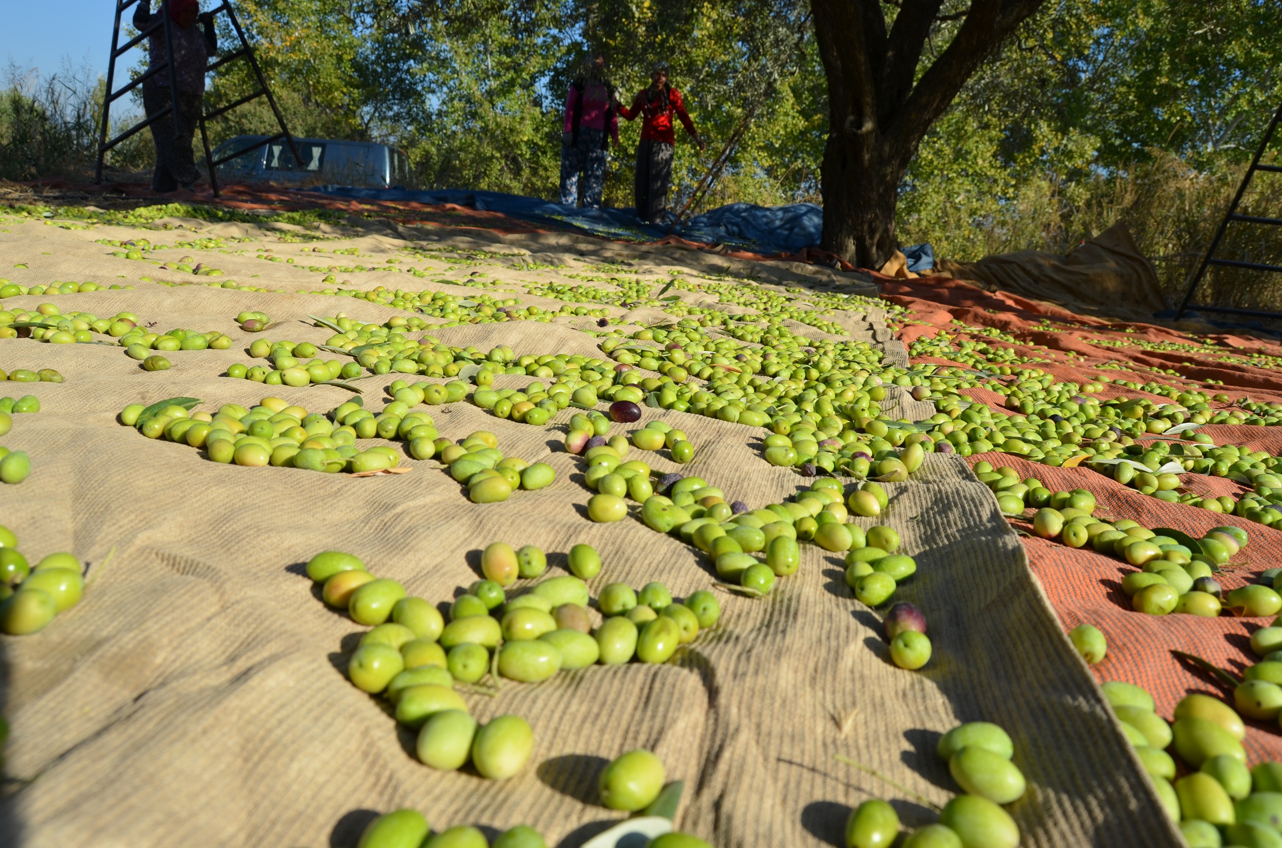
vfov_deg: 47.7
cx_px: 641
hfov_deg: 67.5
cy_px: 424
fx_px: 959
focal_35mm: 27
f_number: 9
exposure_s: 1/320
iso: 100
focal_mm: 18
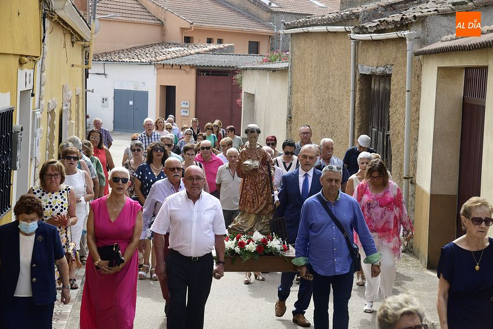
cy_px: 164
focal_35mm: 85
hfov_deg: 23.9
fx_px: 1164
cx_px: 246
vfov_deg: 16.1
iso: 200
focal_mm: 85
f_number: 11
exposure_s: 1/125
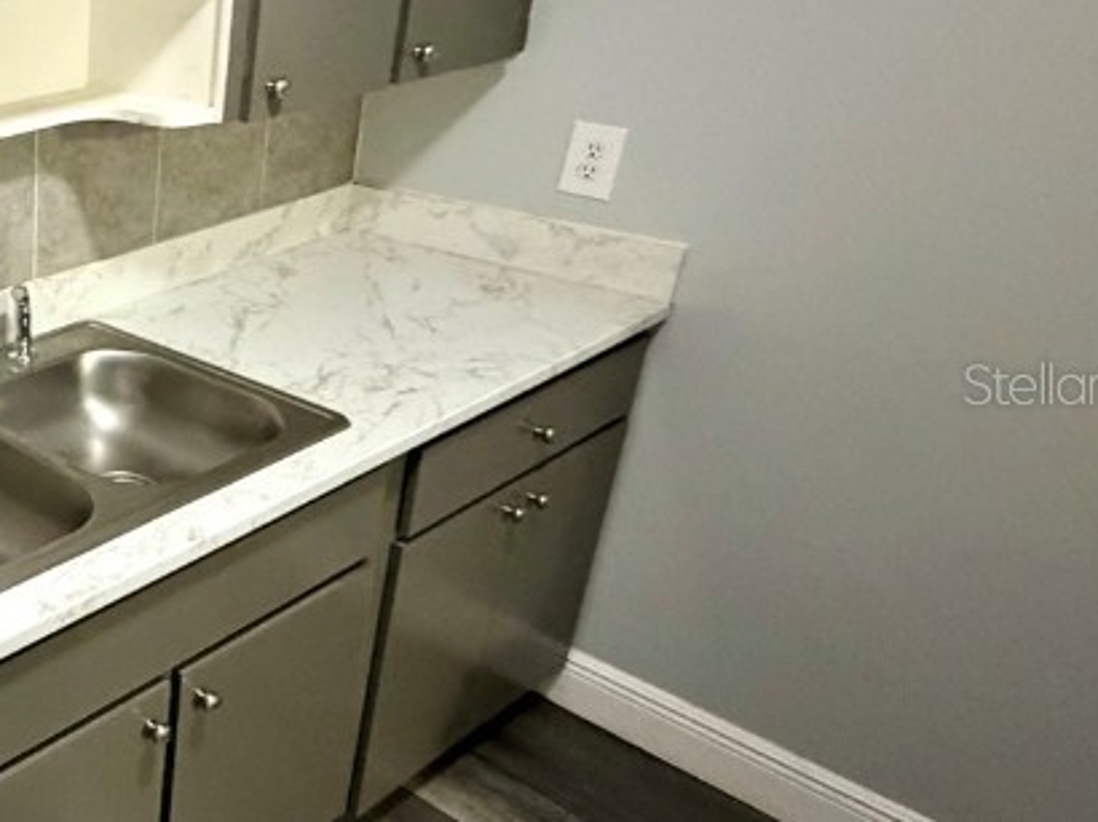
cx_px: -155
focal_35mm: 35
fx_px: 1110
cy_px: 383
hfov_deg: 40.5
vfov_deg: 40.6
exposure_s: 1/60
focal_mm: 2.22
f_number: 2.2
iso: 1000
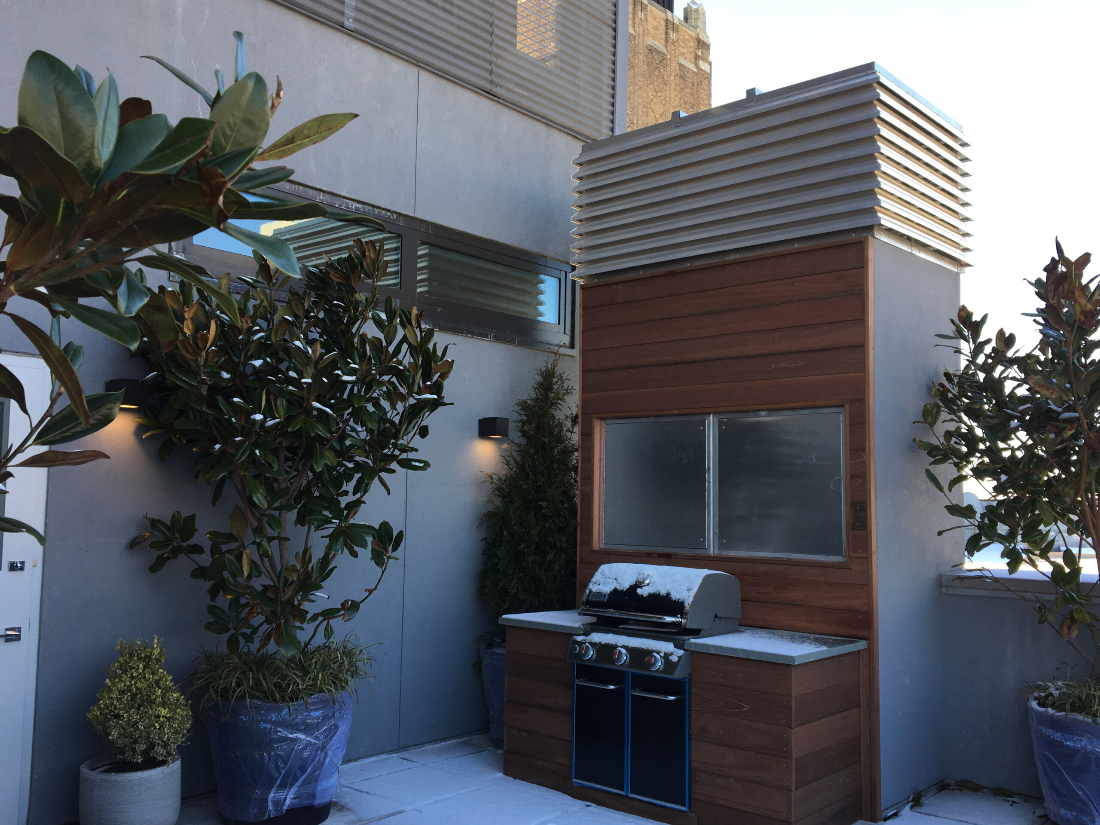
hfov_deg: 61.7
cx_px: 550
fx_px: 922
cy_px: 412
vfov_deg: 48.2
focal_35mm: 29
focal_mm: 4.15
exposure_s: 1/201
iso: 25
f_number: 2.2
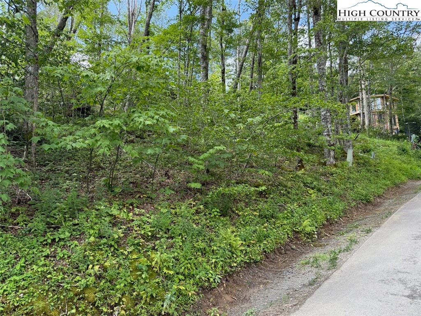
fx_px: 292
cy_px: 158
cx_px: 210
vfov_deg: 56.8
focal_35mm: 24
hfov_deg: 71.6
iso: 100
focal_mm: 6.76
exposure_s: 1/689
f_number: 1.78
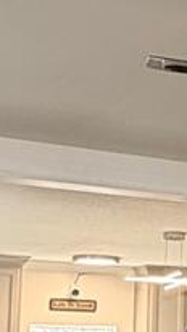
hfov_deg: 9.5
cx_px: 435
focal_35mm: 114
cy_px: 282
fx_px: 1004
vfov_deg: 18.5
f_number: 2.2
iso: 250
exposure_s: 1/60
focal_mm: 2.22
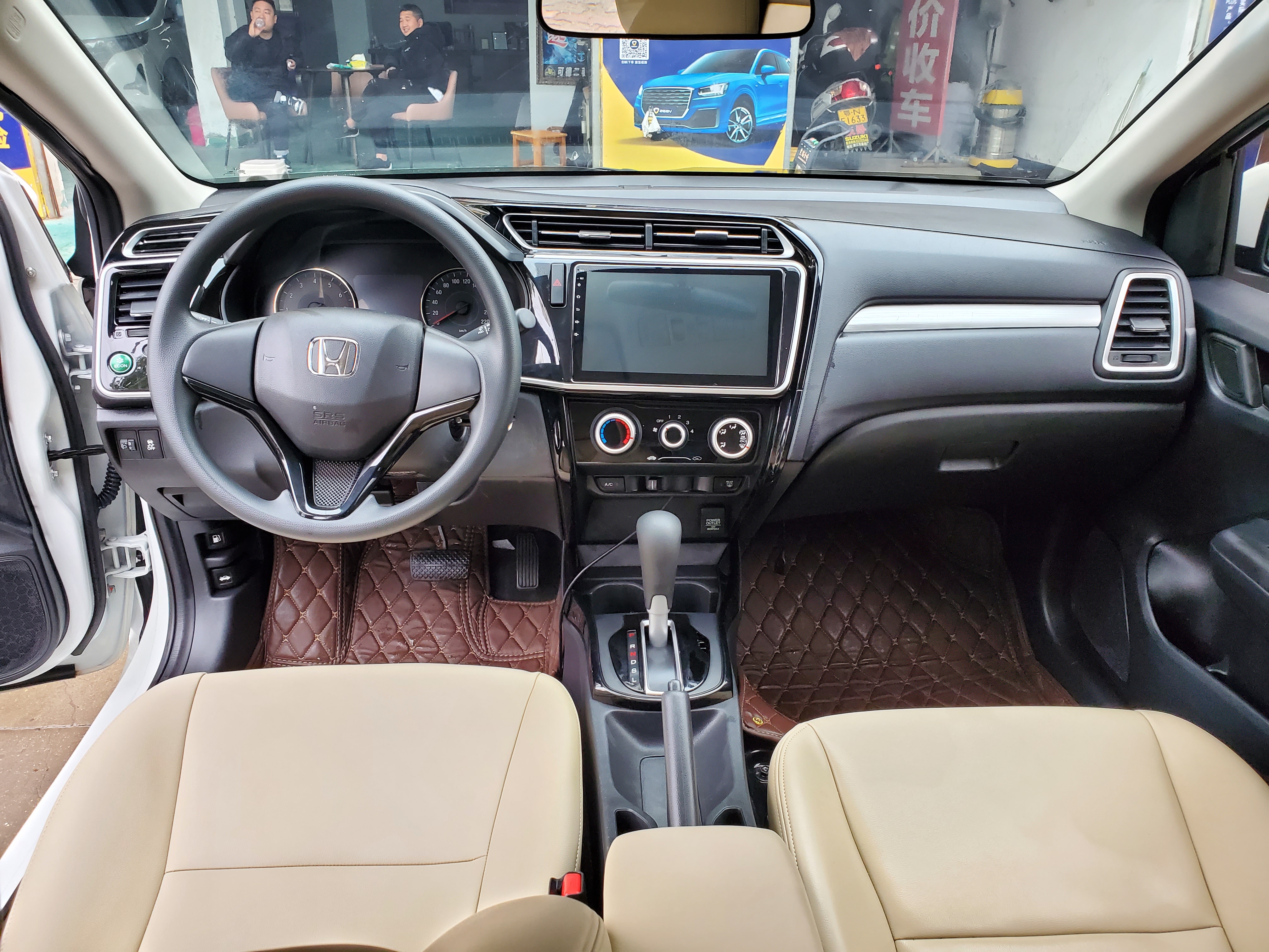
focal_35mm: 26
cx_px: 634
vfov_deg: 53.1
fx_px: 953
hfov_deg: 67.3
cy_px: 476
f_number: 2.4
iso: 250
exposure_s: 1/68
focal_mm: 4.3
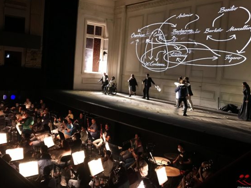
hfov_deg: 55.3
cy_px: 84
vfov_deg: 42.9
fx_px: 239
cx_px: 114
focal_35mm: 33
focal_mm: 3.99
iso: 80
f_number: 1.8
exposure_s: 1/8
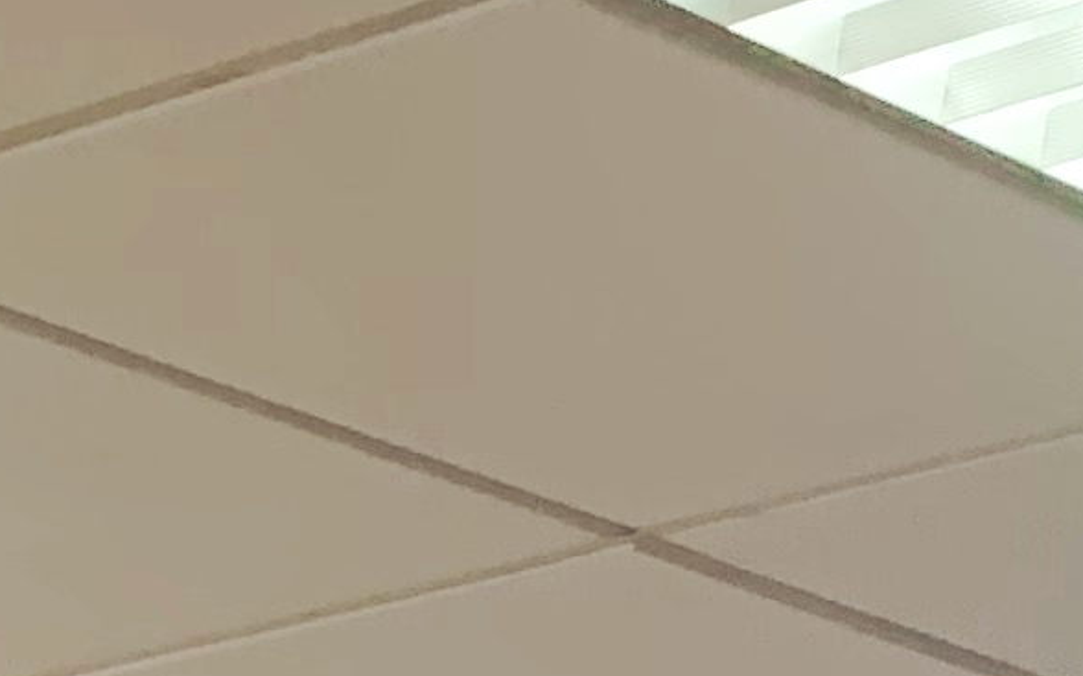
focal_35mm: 189
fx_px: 5576
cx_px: 2363
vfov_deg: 5.9
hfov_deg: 10.0
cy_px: 2649
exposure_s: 1/50
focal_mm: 4.25
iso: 125
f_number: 1.8
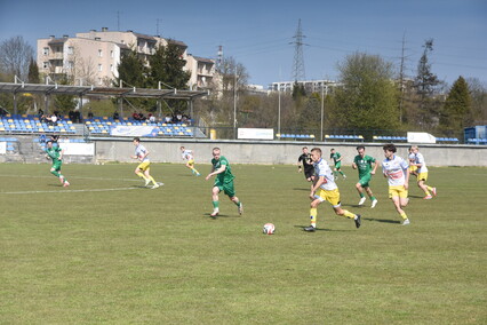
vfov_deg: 18.2
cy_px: 162
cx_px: 244
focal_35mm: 75
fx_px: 1015
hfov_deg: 27.0
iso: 1250
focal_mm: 50
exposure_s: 1/8000
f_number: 4
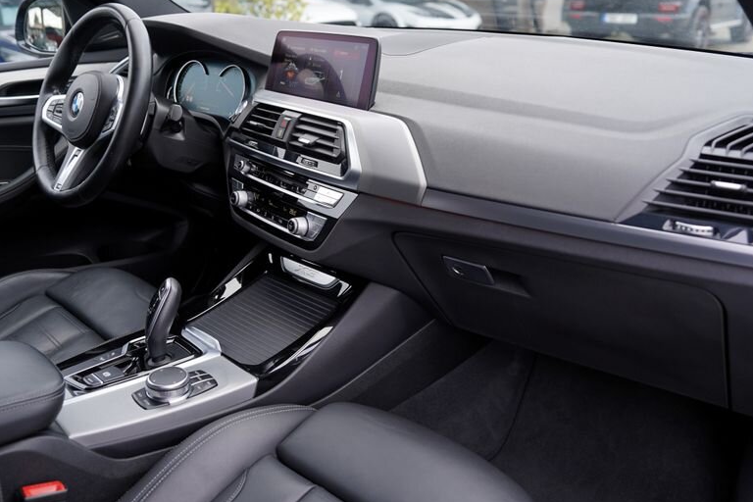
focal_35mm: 32
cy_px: 214
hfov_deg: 58.6
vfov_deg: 41.0
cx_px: 407
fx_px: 669
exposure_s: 1/30
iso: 100
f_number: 2.8
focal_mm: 24
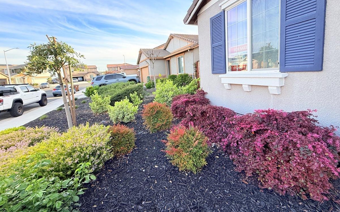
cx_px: 171
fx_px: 139
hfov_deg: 101.5
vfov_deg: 74.2
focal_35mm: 15
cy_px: 88
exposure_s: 1/398
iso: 64
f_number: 2.2
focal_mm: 2.22
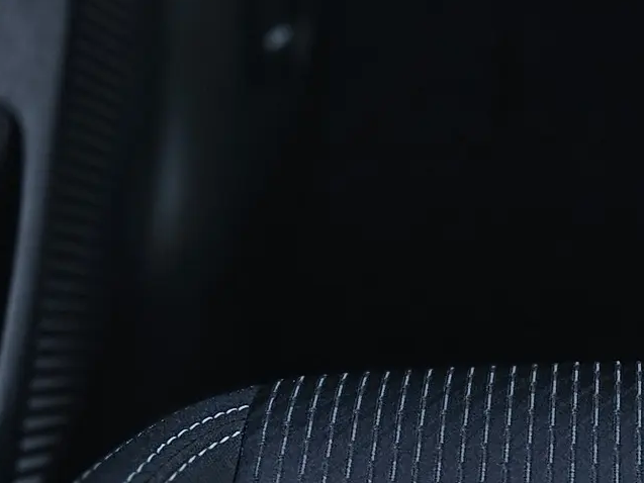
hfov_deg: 18.3
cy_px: -511
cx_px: 685
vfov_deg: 12.4
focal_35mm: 104
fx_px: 1935
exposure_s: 1/120
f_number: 1.7
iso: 50
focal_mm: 6.3
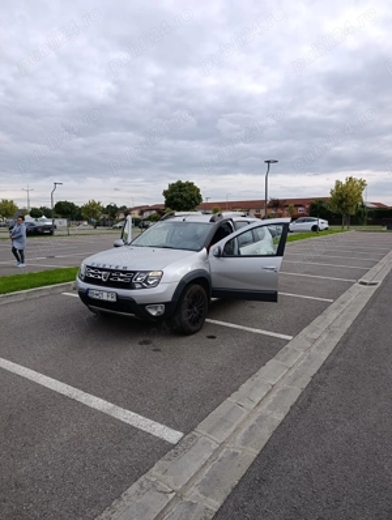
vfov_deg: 73.8
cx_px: 196
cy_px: 260
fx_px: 346
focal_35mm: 23
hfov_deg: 59.0
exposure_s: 1/321
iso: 50
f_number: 1.65
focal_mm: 6.11
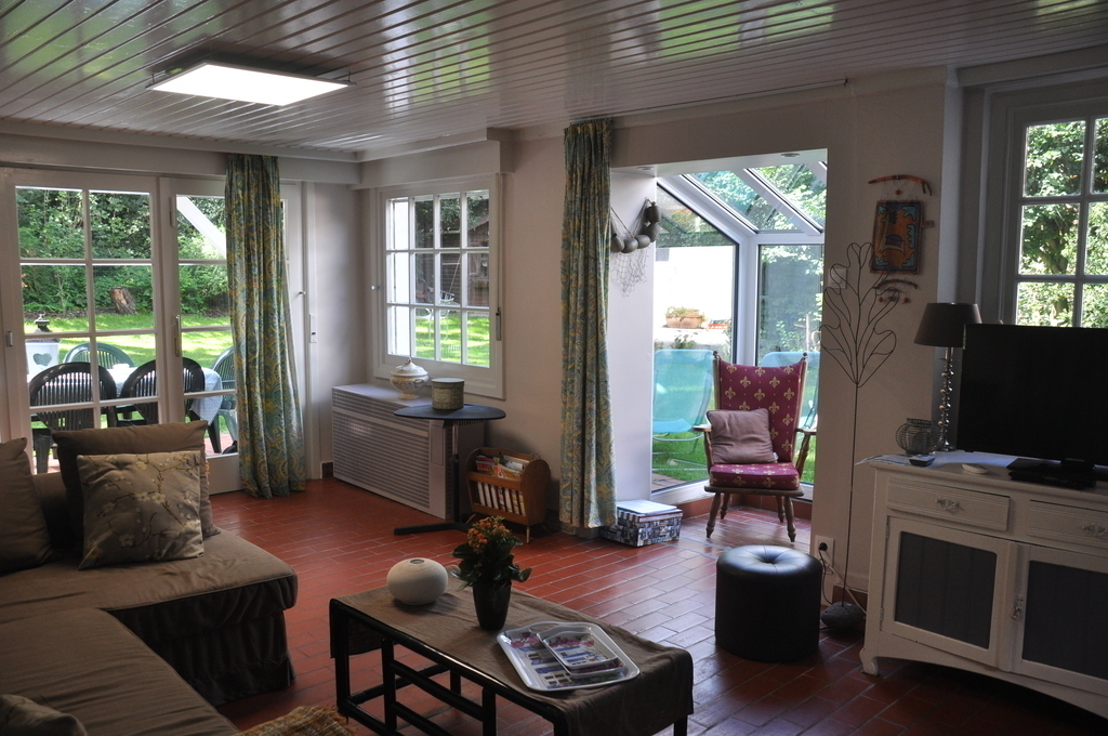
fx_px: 922
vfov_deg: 43.5
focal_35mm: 30
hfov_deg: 62.0
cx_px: 554
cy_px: 368
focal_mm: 20
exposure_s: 1/100
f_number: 5
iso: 400
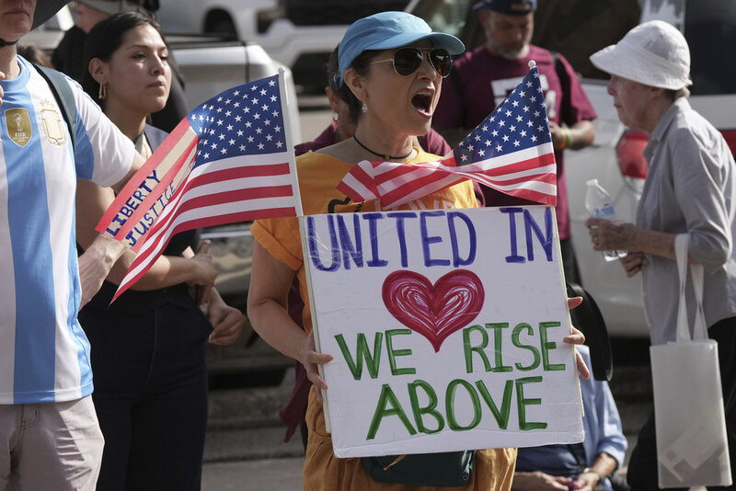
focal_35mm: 174
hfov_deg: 11.8
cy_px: 246
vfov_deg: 7.9
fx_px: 3558
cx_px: 368
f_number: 5.6
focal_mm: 116
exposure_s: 1/3200
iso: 640
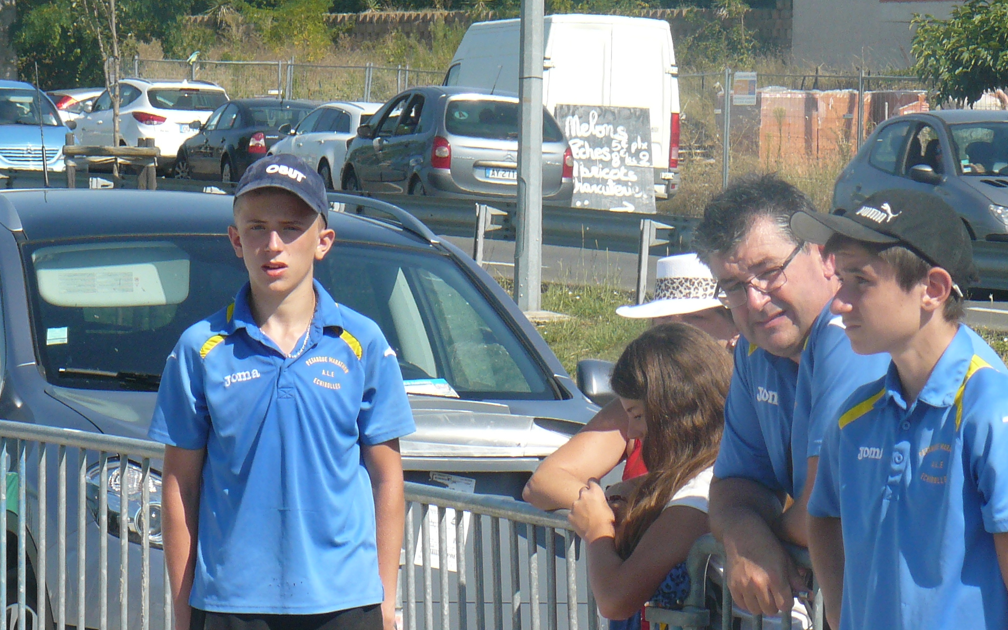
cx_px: 432
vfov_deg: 4.8
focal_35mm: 274
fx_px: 7528
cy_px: 485
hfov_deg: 7.7
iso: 100
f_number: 5.6
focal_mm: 26.8
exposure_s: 1/320
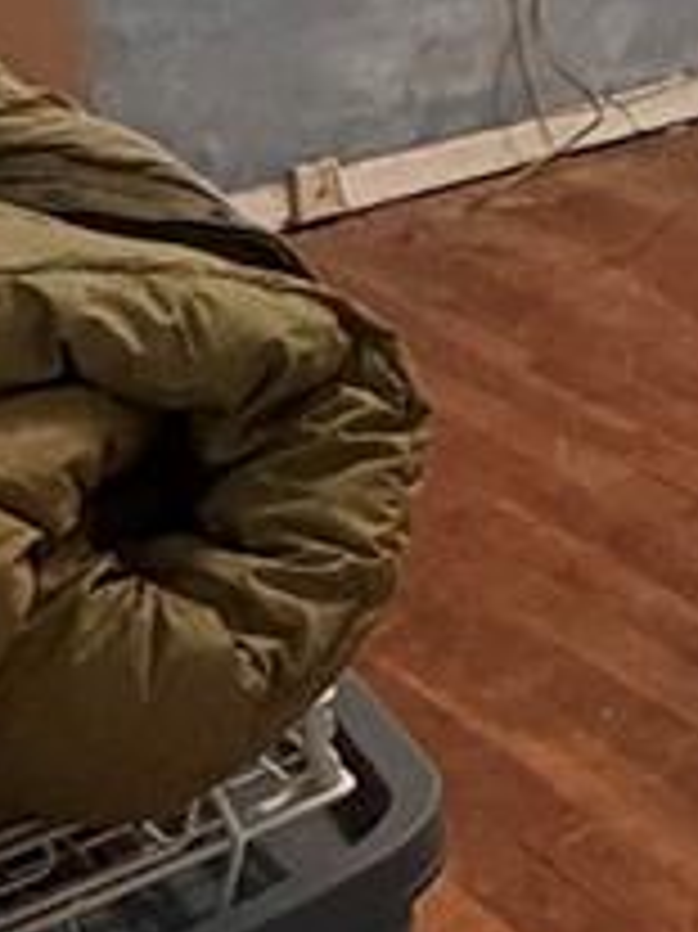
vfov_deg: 17.1
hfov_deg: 12.2
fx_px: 2799
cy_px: -450
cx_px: 1491
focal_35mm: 104
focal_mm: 2.22
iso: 800
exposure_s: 1/60
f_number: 2.2
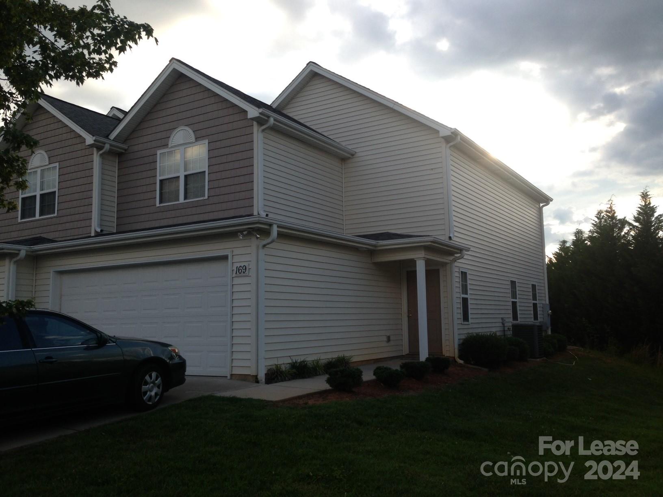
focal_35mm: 33
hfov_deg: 55.4
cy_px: 248
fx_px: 632
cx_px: 332
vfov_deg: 42.9
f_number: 2.4
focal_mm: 4.13
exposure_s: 1/570
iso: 50
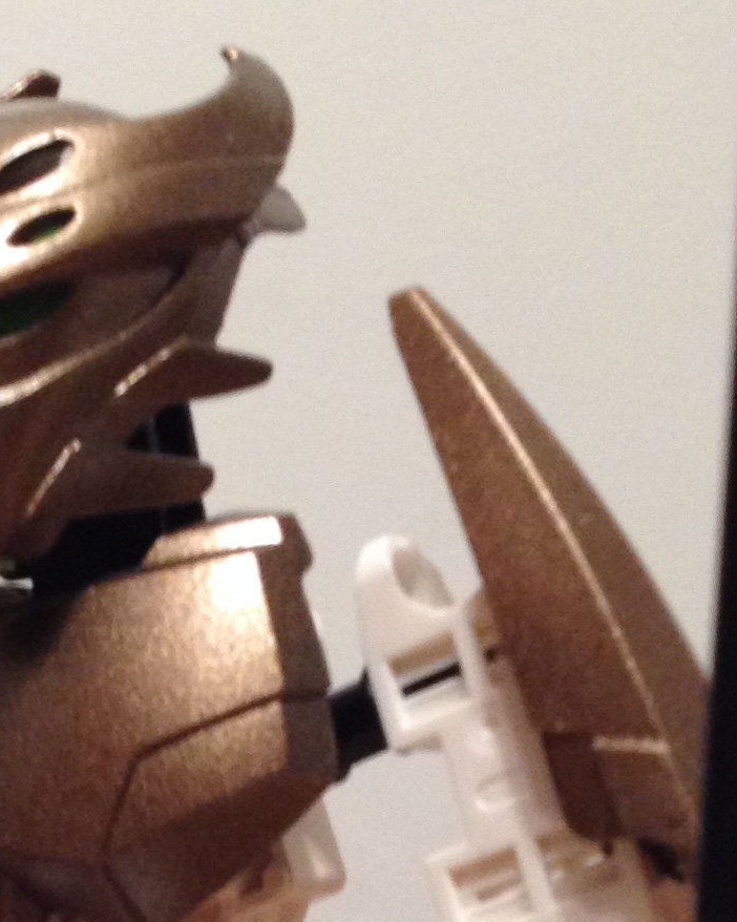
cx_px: -82
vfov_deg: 14.6
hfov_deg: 11.9
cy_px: 1160
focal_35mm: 127
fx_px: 3464
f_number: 2.4
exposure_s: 1/20
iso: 125
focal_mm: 4.28
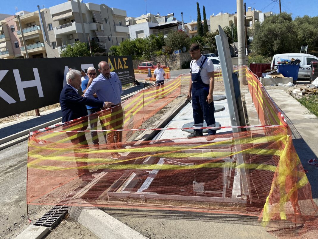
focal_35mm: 26
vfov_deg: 53.1
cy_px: 120
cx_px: 159
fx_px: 239
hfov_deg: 67.3
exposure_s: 1/3846
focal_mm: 4.25
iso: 32
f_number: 1.8
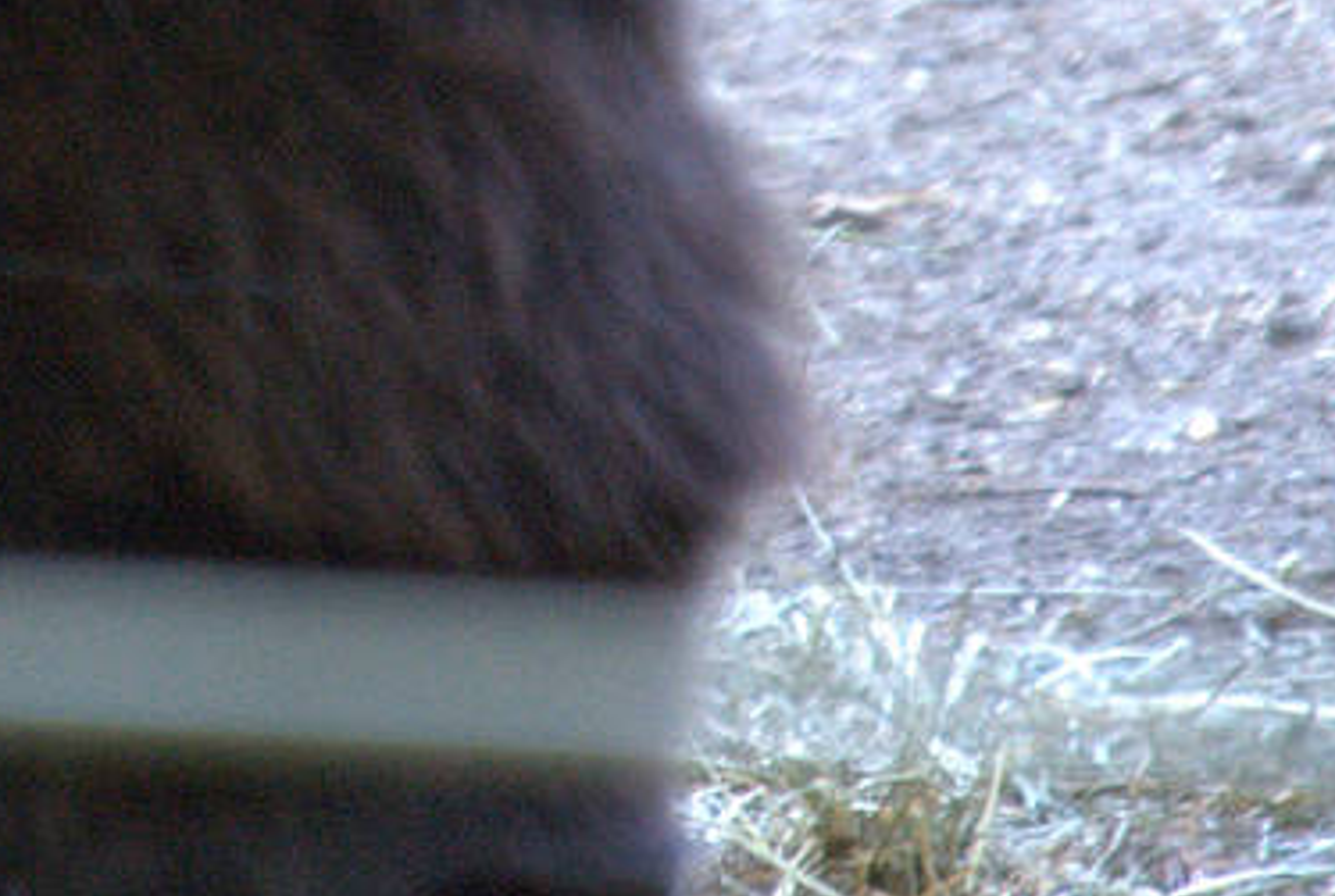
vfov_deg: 1.1
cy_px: -325
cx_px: -278
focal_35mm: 1282
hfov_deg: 1.6
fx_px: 47635
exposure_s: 1/60
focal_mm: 200
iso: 1600
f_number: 6.3
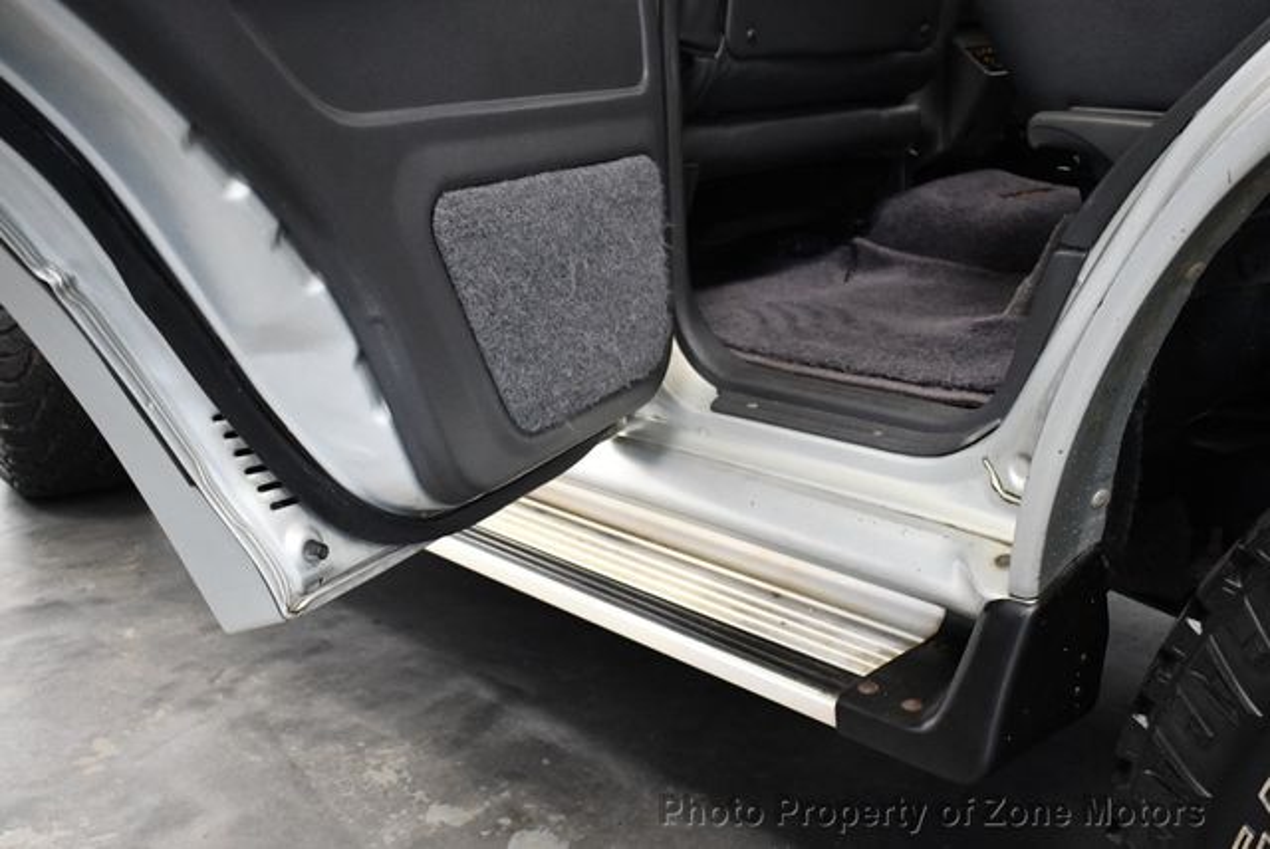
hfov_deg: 53.1
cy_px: 424
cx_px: 635
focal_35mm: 36
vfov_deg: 36.9
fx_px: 1271
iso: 2500
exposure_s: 1/125
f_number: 3.5
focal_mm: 18
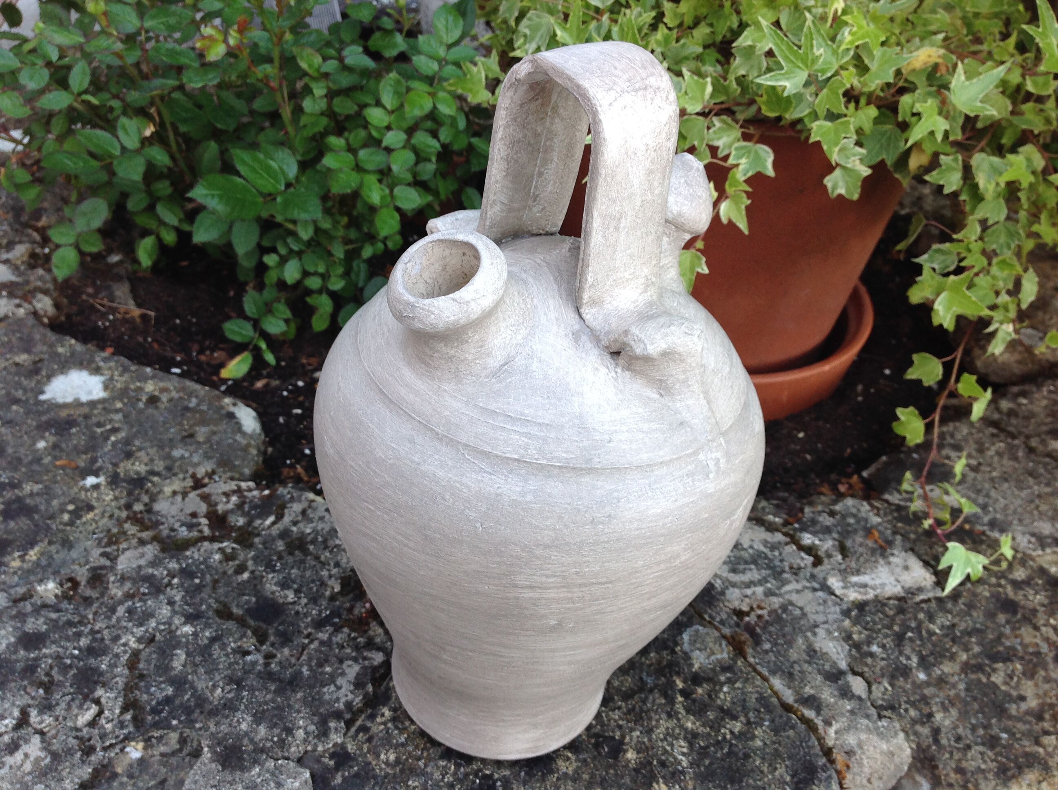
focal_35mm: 35
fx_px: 1068
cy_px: 395
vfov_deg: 40.6
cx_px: 529
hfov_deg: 52.7
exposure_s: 1/60
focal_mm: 4.28
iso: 64
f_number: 2.4
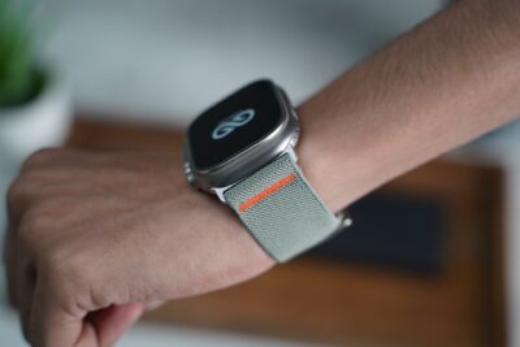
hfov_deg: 32.4
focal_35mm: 62
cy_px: 174
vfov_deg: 21.9
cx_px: 260
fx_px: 896
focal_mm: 62
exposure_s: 1/90
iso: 800
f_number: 2.8
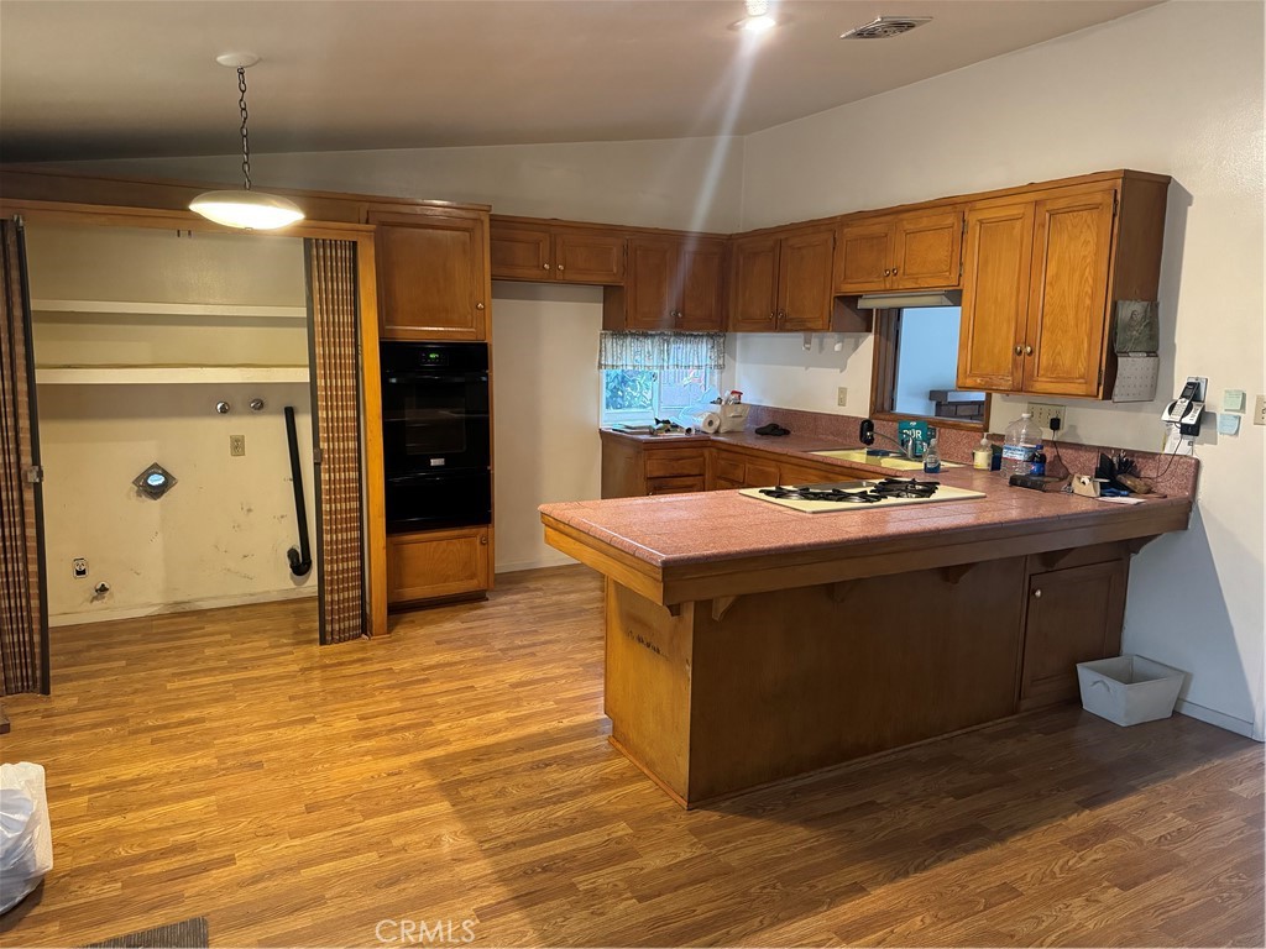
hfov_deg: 71.6
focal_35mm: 24
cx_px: 633
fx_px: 878
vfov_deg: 56.8
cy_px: 474
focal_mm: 6.86
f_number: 1.78
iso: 800
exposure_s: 1/60
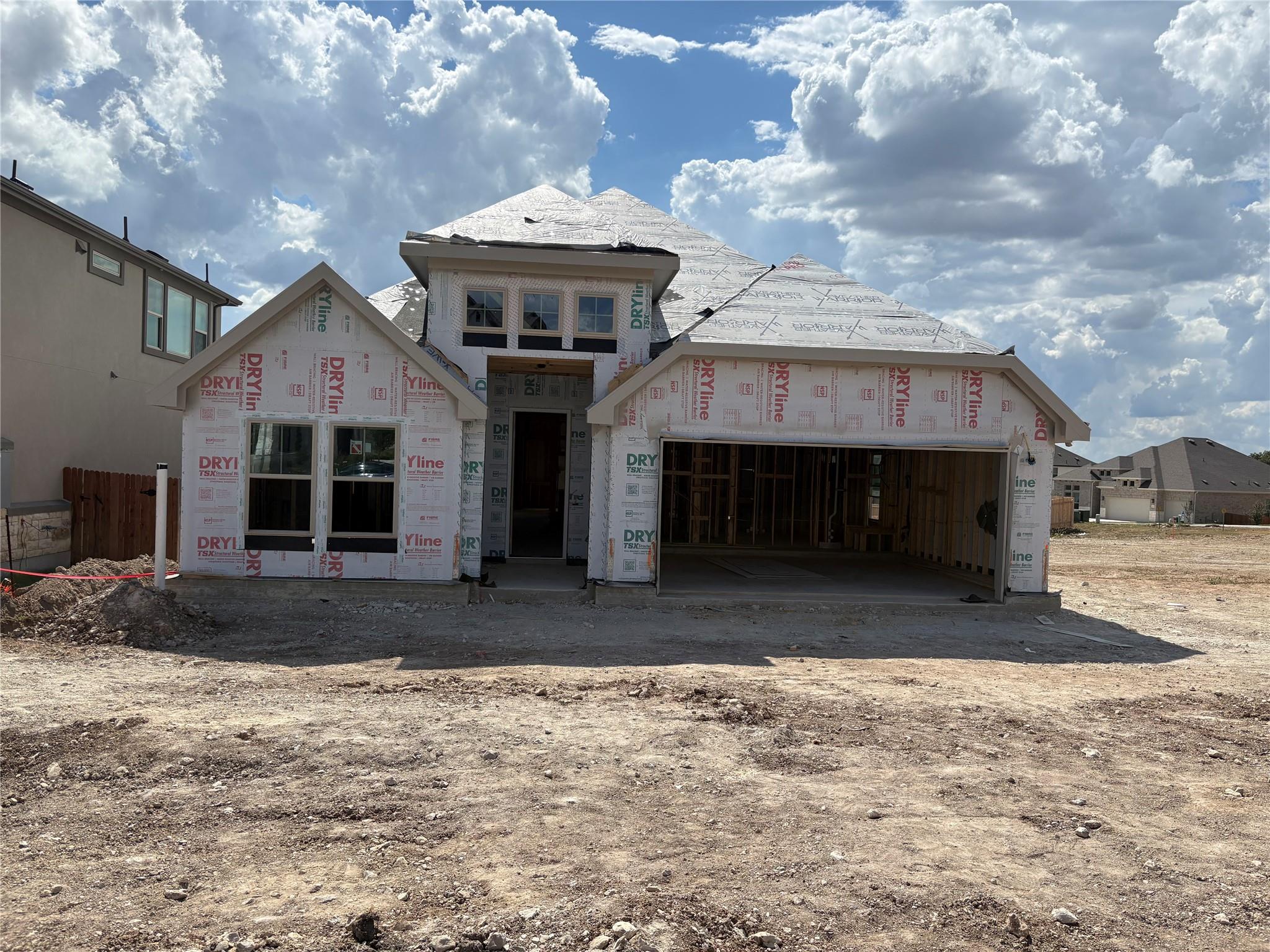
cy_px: 476
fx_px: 954
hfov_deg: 67.3
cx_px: 635
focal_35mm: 26
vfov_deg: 53.1
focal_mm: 5.96
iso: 50
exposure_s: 1/6993
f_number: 1.6
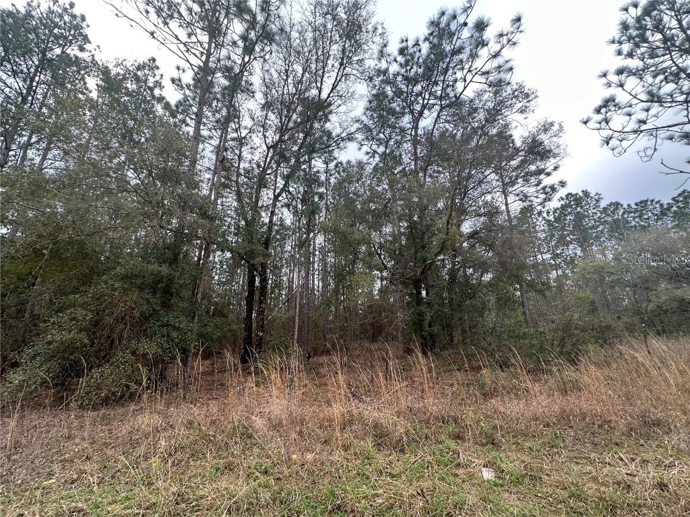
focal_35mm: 14
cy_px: 258
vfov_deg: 85.7
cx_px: 345
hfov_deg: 102.1
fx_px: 279
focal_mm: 2.22
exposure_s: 1/242
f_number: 2.2
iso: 40
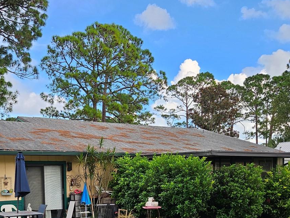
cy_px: 192
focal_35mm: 43
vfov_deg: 32.1
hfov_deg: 43.3
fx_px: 360
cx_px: 100
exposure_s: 1/445
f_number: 1.8
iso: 25
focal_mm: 5.4
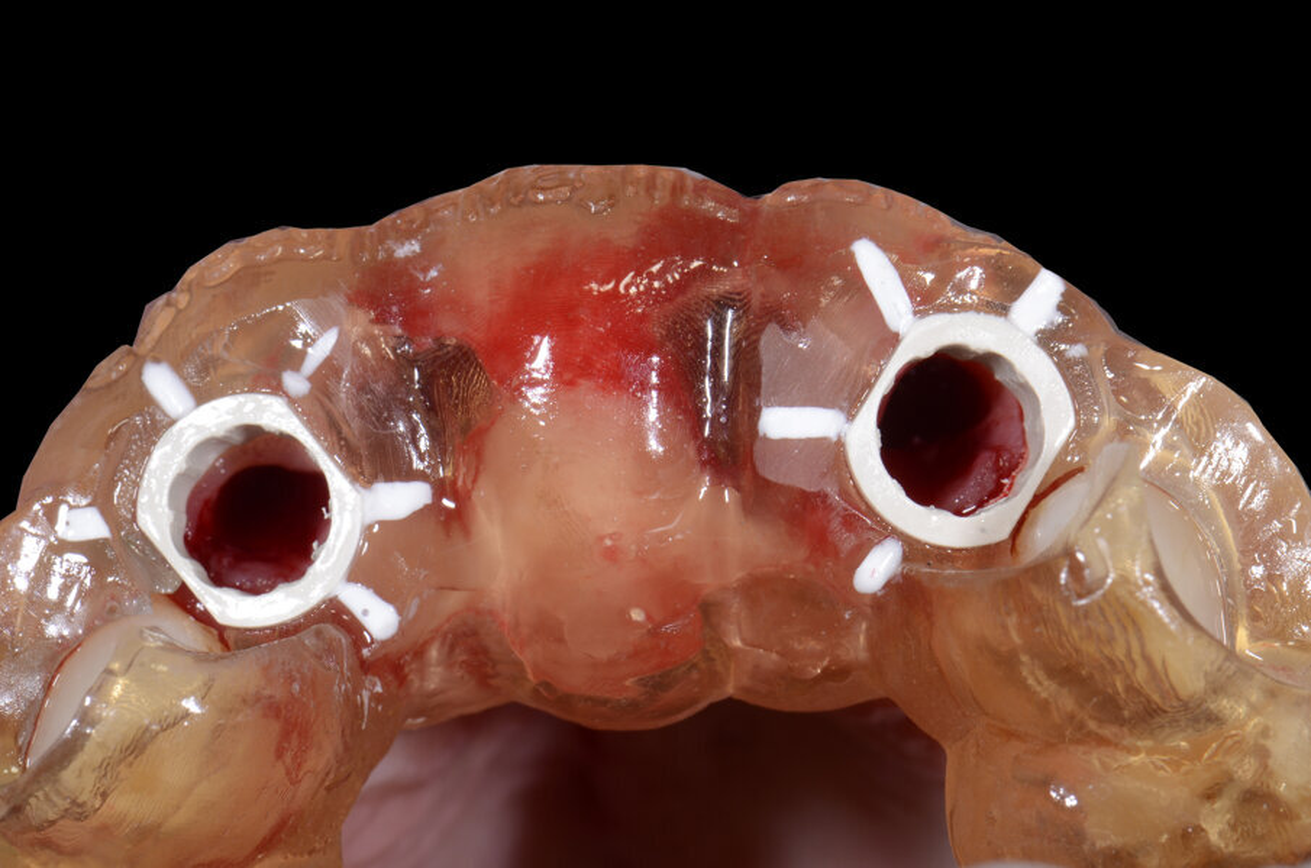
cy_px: 434
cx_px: 656
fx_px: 5723
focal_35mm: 158
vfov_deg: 8.7
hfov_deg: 13.1
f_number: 20
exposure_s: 1/250
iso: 200
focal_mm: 105
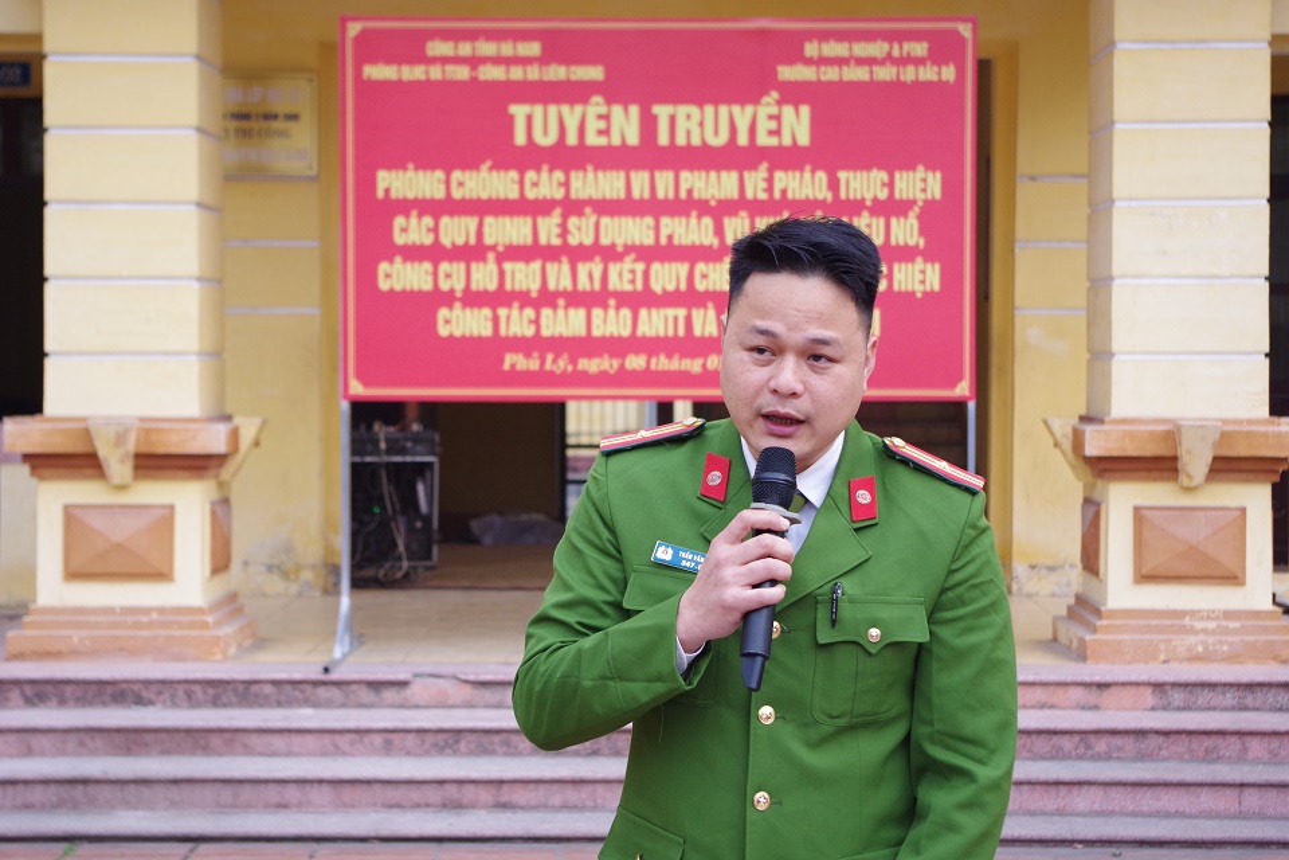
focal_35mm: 75
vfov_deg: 18.2
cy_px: 430
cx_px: 644
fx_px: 2685
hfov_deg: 27.0
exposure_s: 1/60
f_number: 5.6
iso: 800
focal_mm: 50
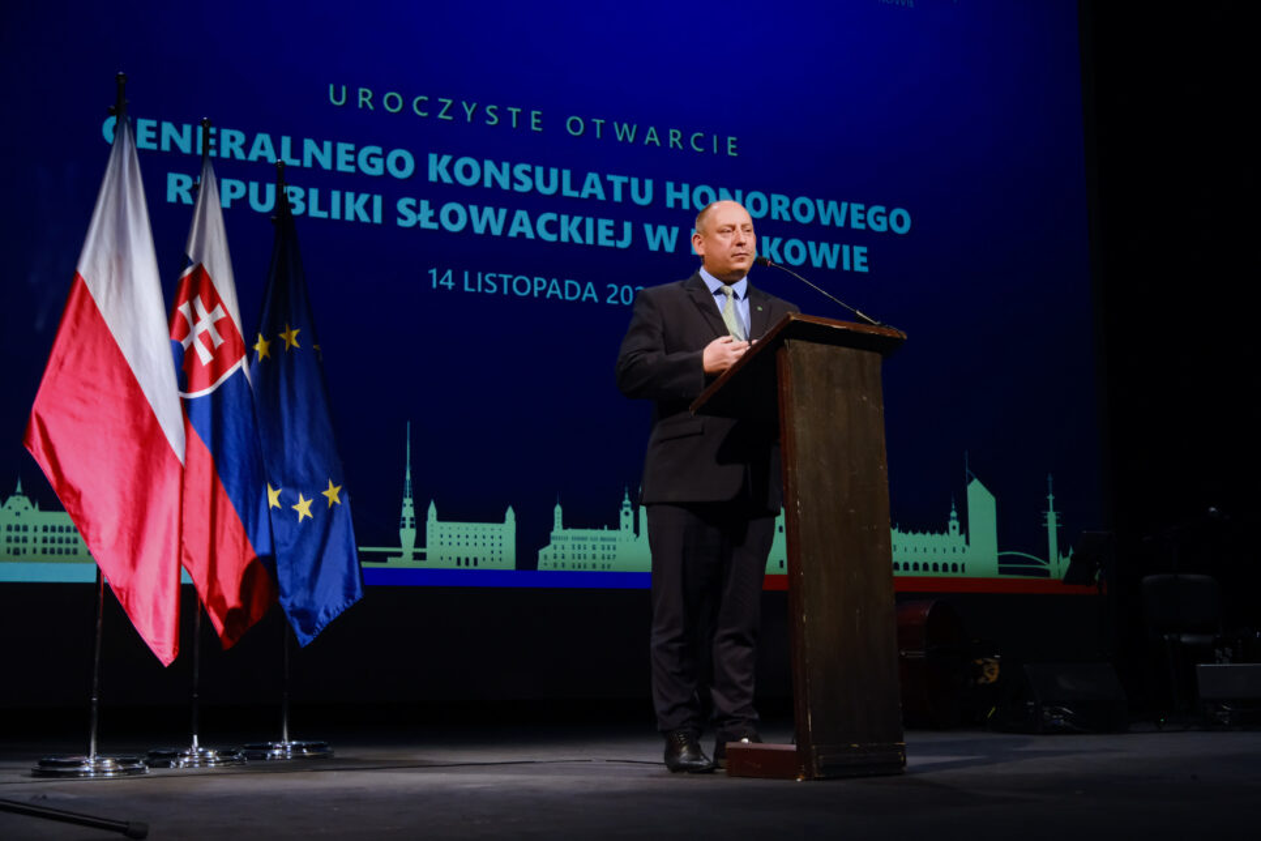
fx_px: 1681
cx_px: 630
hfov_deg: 41.1
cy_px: 420
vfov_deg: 28.1
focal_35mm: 48
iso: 2500
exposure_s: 1/125
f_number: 4
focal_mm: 32.3
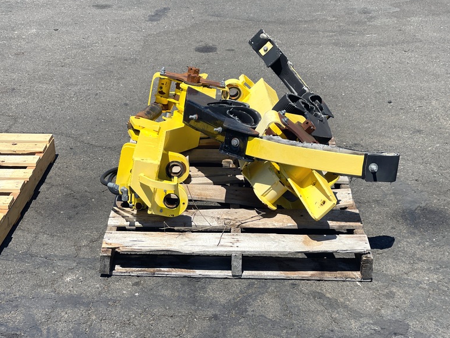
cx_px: 227
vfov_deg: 22.6
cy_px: 169
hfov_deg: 29.8
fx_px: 845
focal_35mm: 65
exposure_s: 1/2137
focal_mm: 7.5
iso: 32
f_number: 2.2
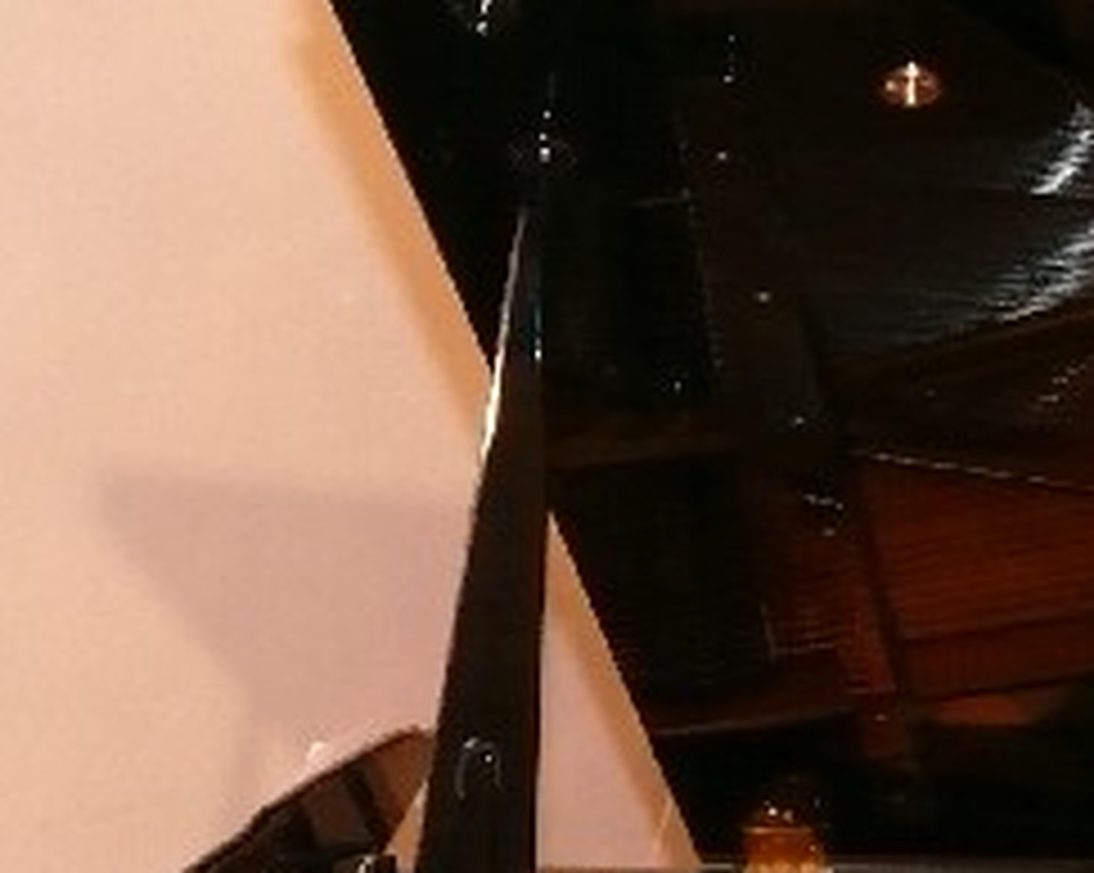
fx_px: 3850
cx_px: -176
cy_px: 882
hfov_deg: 15.6
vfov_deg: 12.8
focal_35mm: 119
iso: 400
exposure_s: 1/30
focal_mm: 7.7
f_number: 2.8
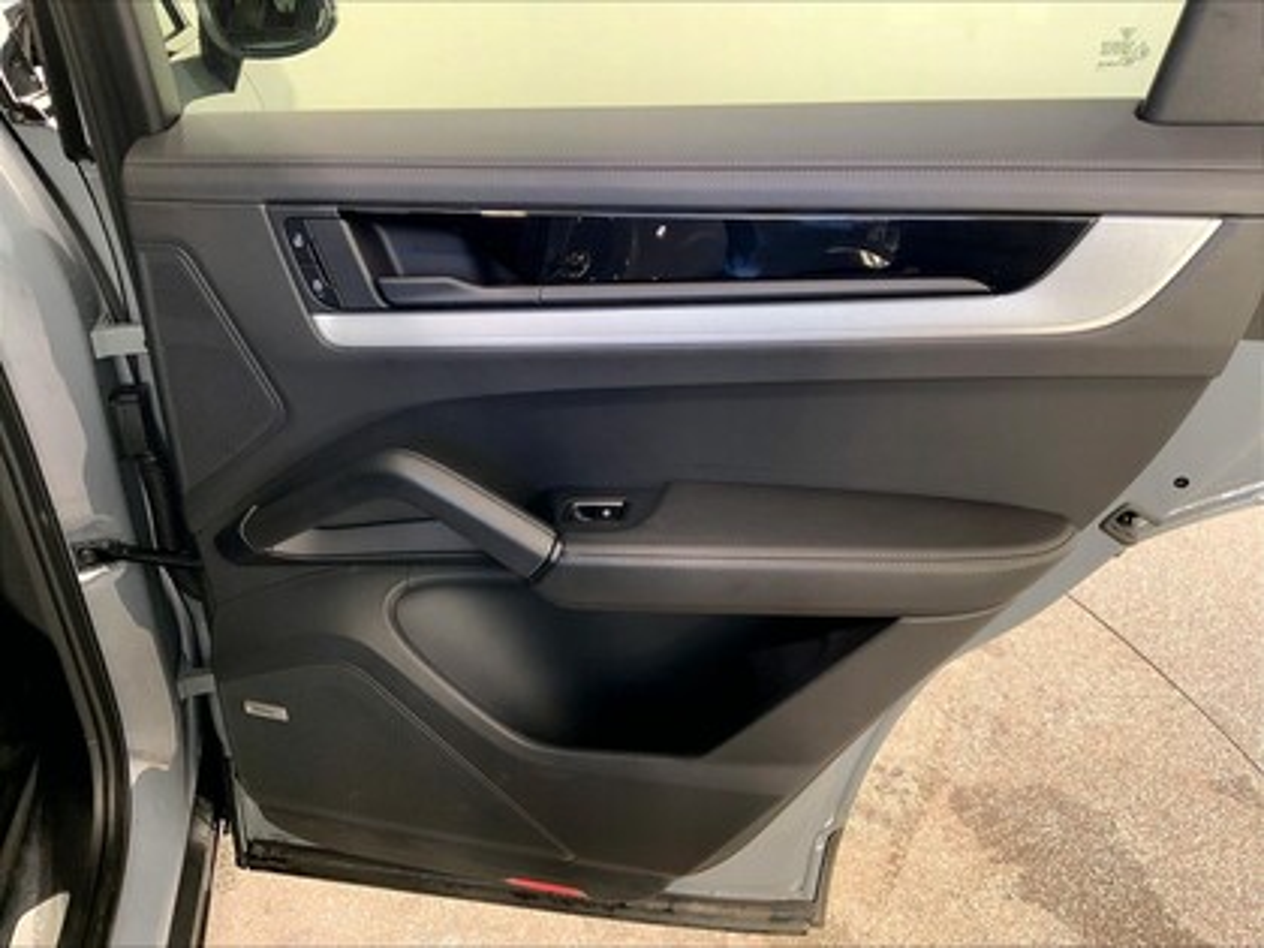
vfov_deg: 48.2
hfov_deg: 61.7
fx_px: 1059
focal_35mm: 29
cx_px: 632
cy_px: 474
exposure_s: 1/60
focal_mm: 3
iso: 80
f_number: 1.8
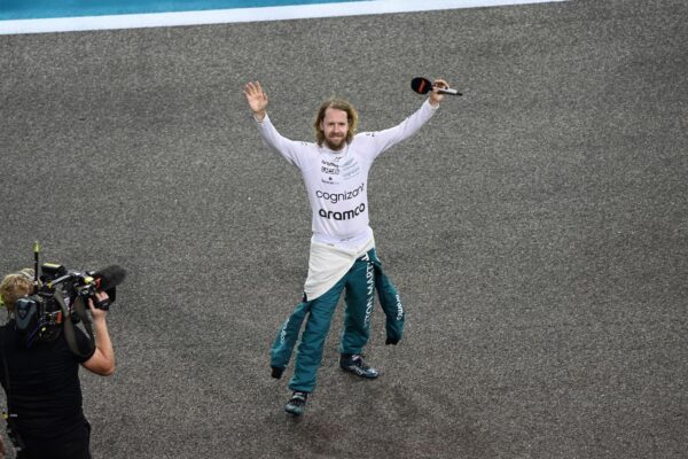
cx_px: 344
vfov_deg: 4.2
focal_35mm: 330
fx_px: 6306
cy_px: 230
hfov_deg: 6.2
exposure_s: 1/250
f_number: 5.6
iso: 2500
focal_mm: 330
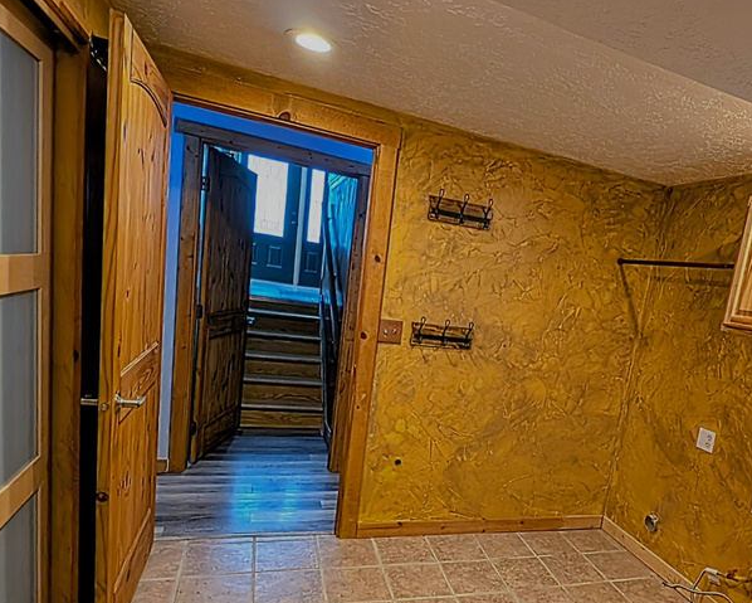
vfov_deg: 66.7
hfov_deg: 77.8
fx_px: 445
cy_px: 390
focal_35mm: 20
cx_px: 500
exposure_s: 1/30
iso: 76
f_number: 1.95
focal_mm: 2.23
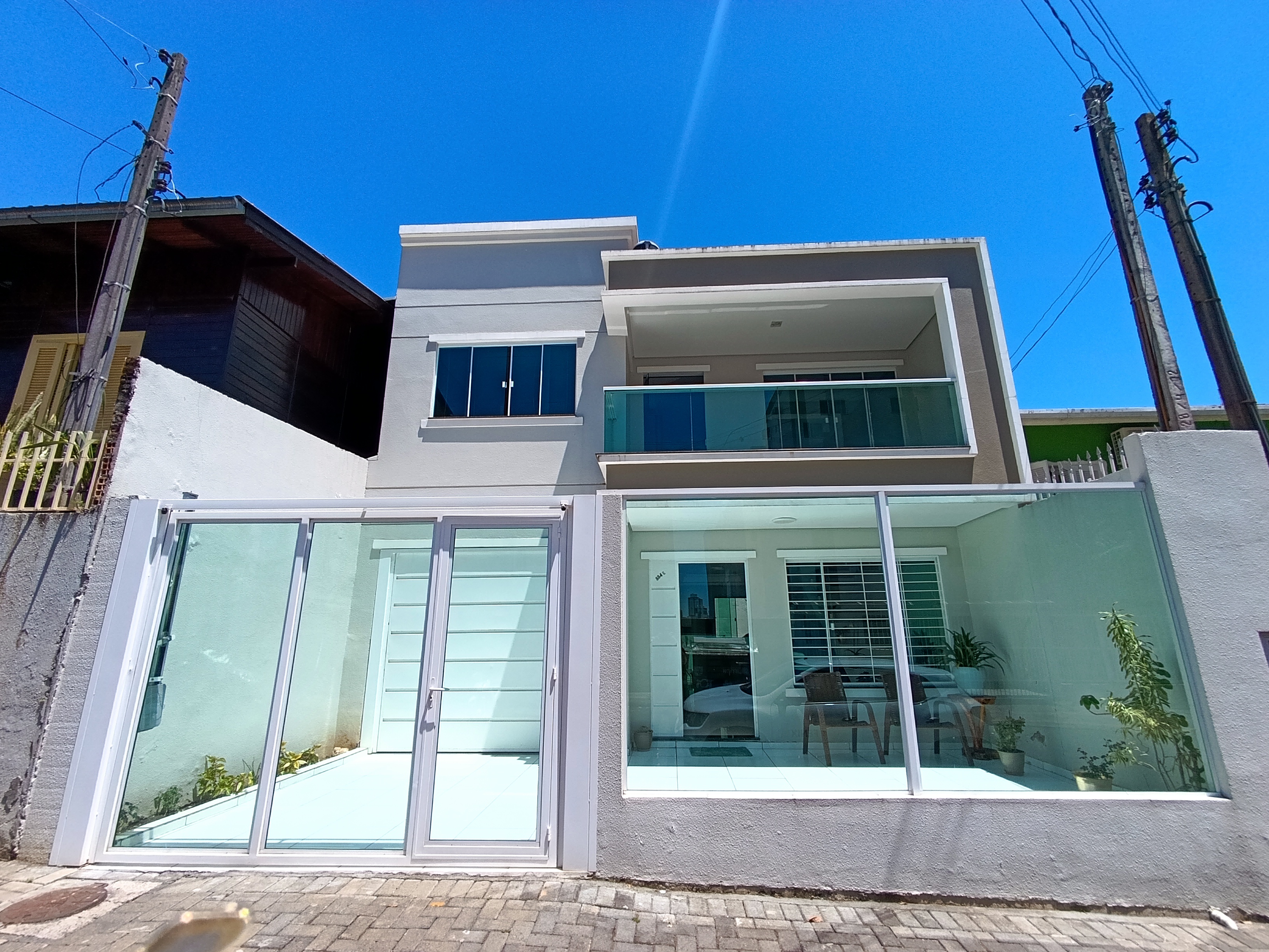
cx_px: 634
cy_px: 476
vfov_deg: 78.1
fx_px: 587
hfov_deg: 94.5
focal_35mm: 16
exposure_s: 1/1004
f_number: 2.2
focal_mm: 1.65
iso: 50
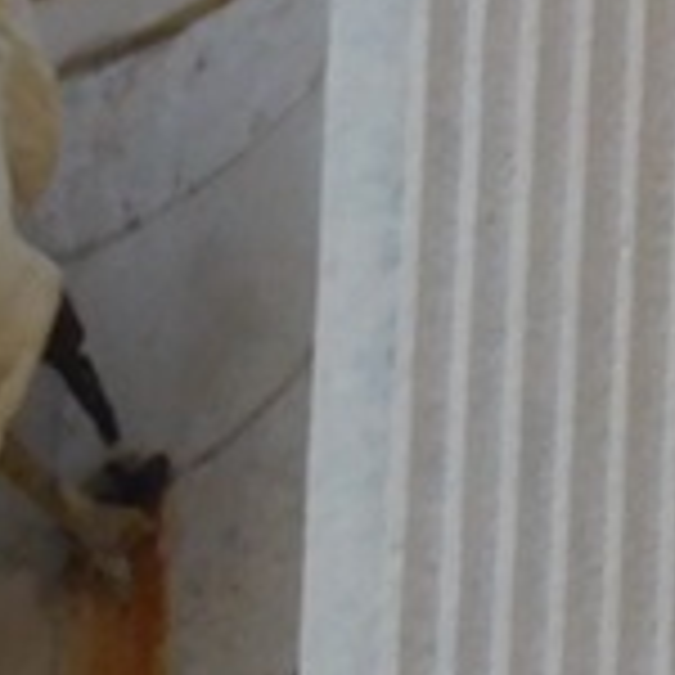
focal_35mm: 2116
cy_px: 45
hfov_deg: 0.8
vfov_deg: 0.8
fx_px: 46682
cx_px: -801
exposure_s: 1/250
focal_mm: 62.4
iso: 125
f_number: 6
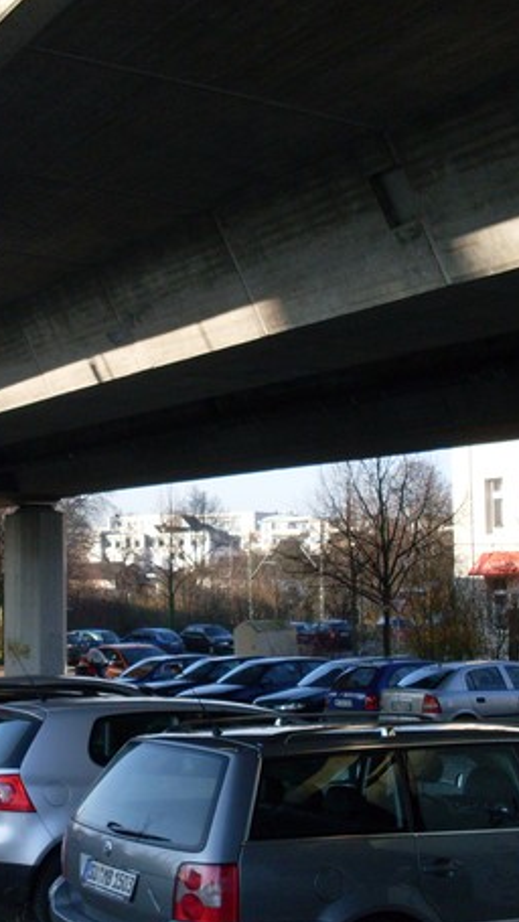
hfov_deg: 21.3
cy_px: 463
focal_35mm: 56
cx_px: 141
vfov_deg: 37.2
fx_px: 1370
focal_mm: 6.3
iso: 80
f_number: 2.8
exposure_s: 1/500
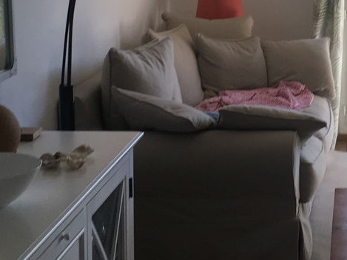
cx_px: 385
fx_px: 993
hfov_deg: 19.0
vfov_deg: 14.8
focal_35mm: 99
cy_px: 27
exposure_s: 1/100
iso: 32
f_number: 2.2
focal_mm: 4.15
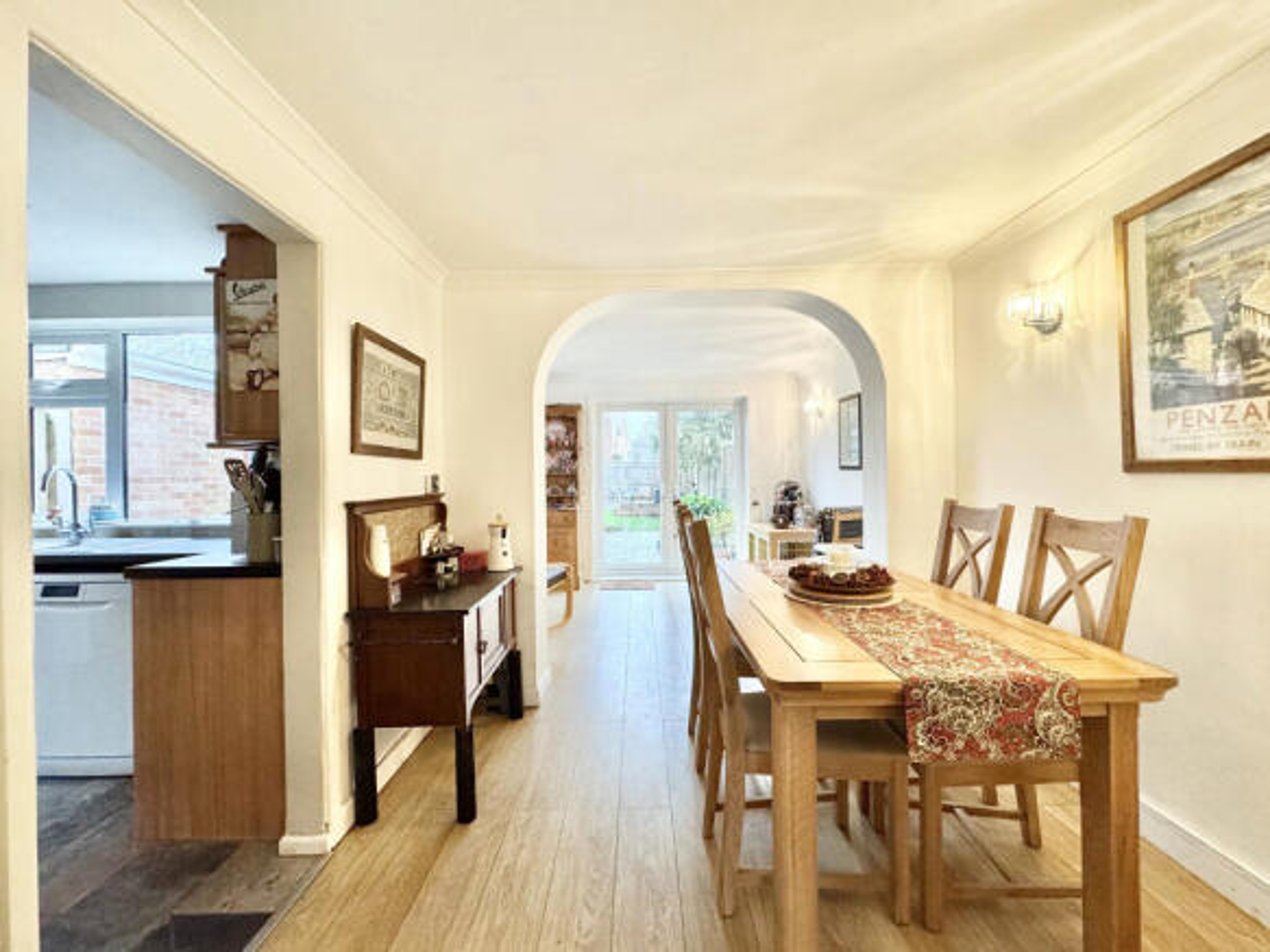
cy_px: 476
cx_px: 635
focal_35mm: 14
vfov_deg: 85.7
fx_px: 514
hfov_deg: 102.1
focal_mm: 2.22
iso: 320
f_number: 2.2
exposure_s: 1/50
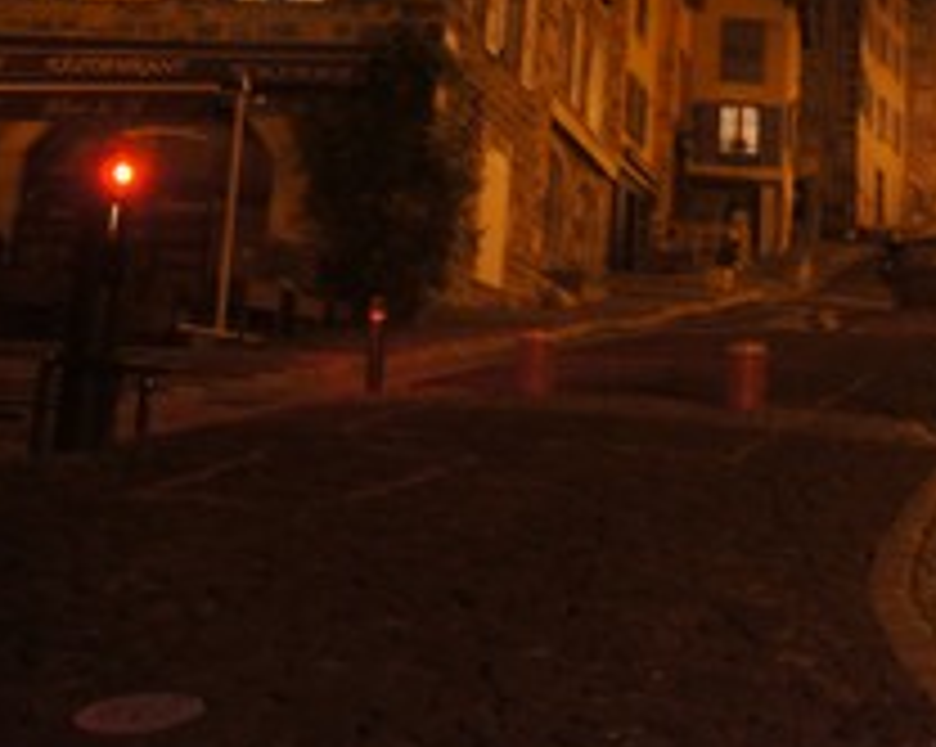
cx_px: 990
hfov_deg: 30.6
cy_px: 88
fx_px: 1550
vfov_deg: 26.3
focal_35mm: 56
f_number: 3.5
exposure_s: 1/30
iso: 4000
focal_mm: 18
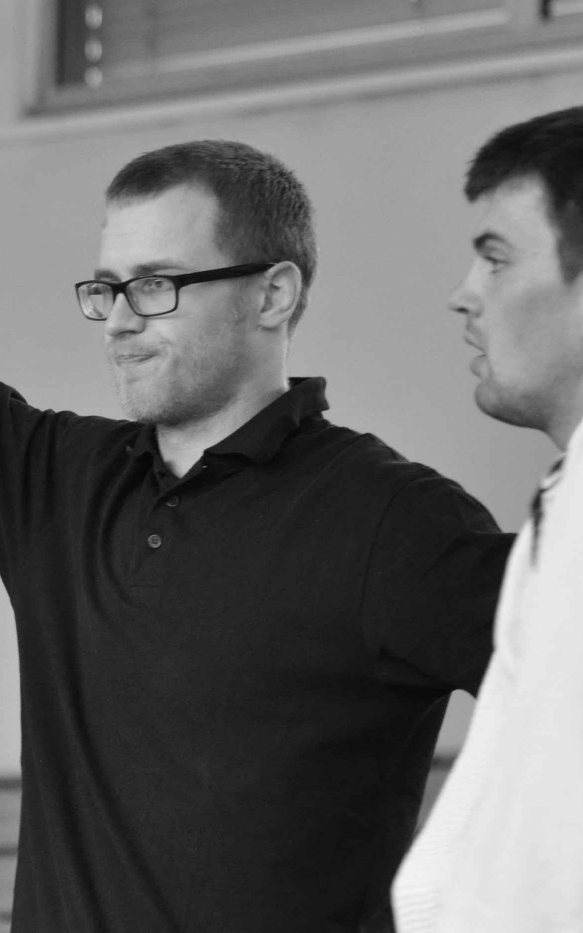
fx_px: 6230
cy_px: 436
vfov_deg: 8.6
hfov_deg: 5.3
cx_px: -212
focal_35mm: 245
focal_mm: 70
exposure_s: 1/160
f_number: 3.2
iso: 800
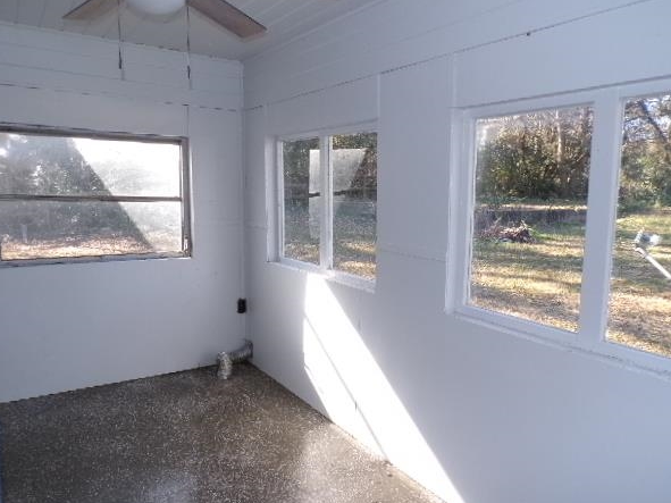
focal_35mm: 26
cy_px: 261
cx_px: 354
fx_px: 504
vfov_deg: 53.0
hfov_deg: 67.3
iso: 200
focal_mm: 4.3
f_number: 4.4
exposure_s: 1/120
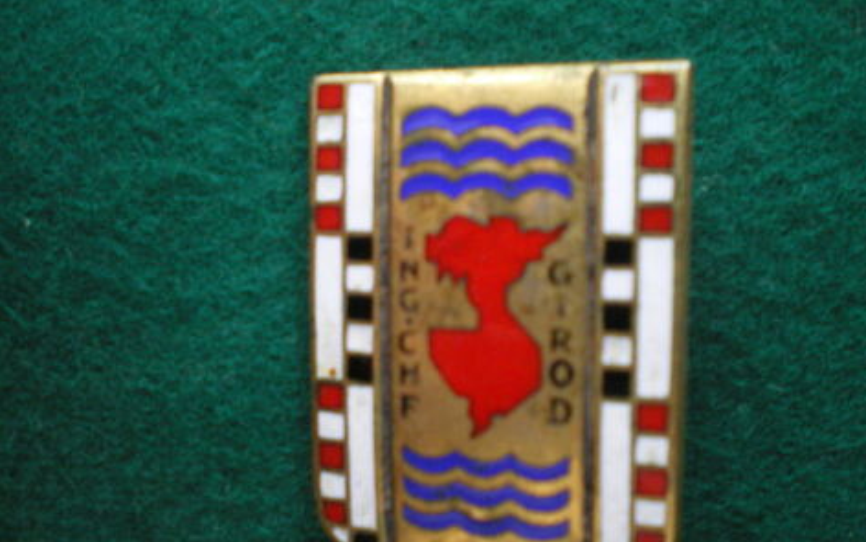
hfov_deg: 48.2
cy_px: 314
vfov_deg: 31.2
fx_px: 968
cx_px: 439
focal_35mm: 41
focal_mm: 6.3
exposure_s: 1/40
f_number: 3.1
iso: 400
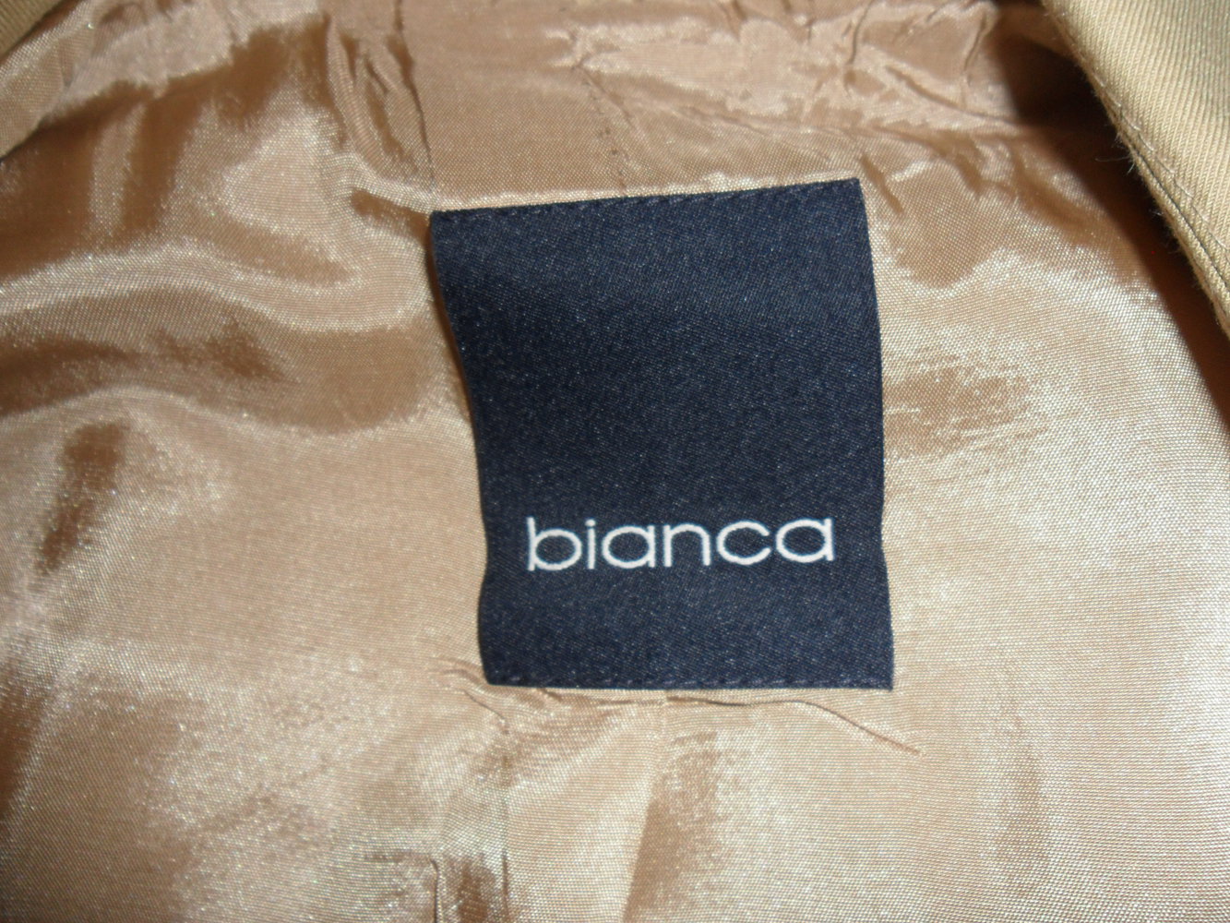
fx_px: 959
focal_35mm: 27
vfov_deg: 51.4
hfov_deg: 65.3
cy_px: 462
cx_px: 615
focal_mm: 4.9
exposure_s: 1/45
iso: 100
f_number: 8.9
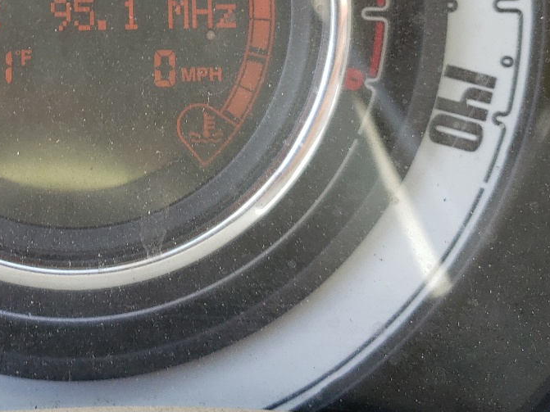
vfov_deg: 22.5
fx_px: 985
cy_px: -27
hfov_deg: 29.9
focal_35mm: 62
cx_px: 59
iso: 50
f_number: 1.5
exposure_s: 1/208
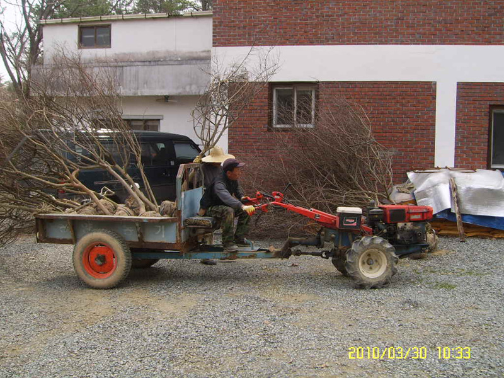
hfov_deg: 49.0
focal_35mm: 38
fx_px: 553
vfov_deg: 37.7
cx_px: 252
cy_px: 189
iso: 50
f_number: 6.4
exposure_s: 1/125
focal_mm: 7.8
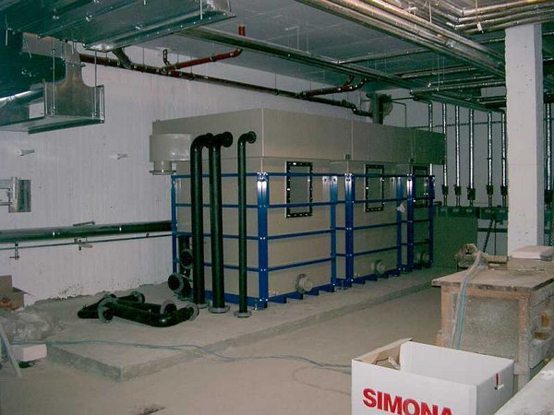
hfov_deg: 50.1
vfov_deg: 38.7
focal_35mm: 37
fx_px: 592
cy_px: 208
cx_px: 277
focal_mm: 7.6
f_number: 2.6
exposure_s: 1/60
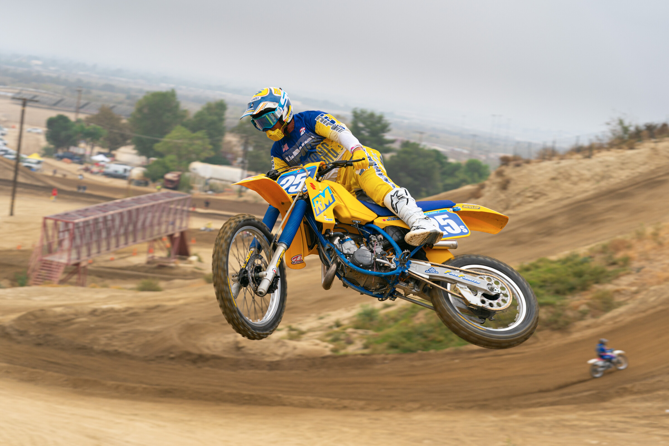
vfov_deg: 13.6
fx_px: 1877
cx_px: 334
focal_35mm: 101
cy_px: 223
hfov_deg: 20.2
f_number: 5.6
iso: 250
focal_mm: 101
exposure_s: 1/500
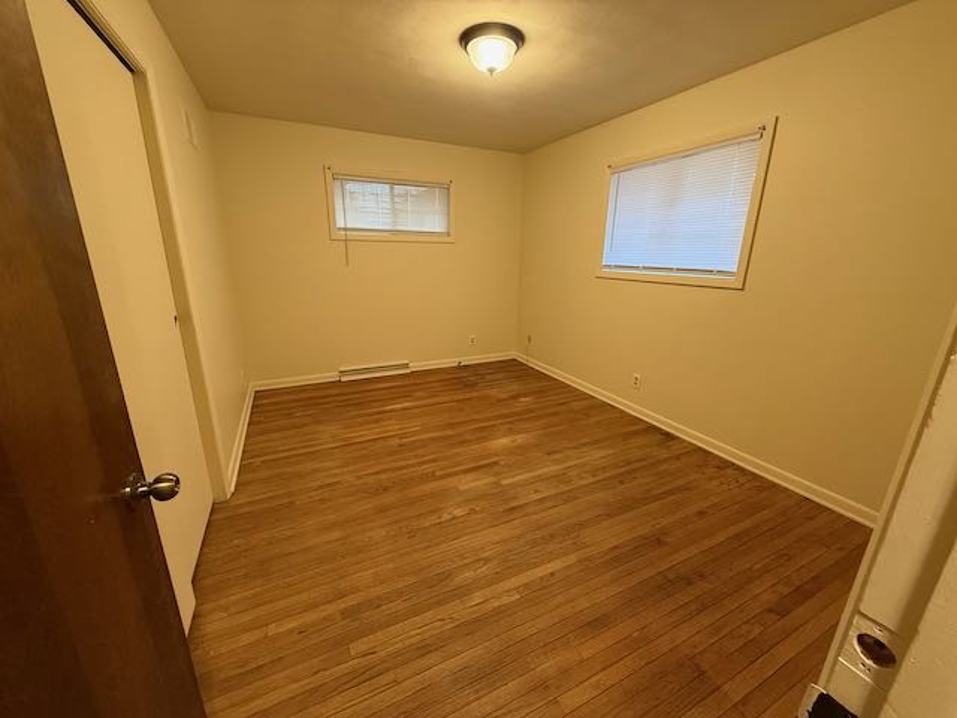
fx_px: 387
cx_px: 478
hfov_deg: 102.1
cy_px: 359
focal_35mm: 14
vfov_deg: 85.7
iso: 400
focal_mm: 2.22
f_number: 2.2
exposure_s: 1/60
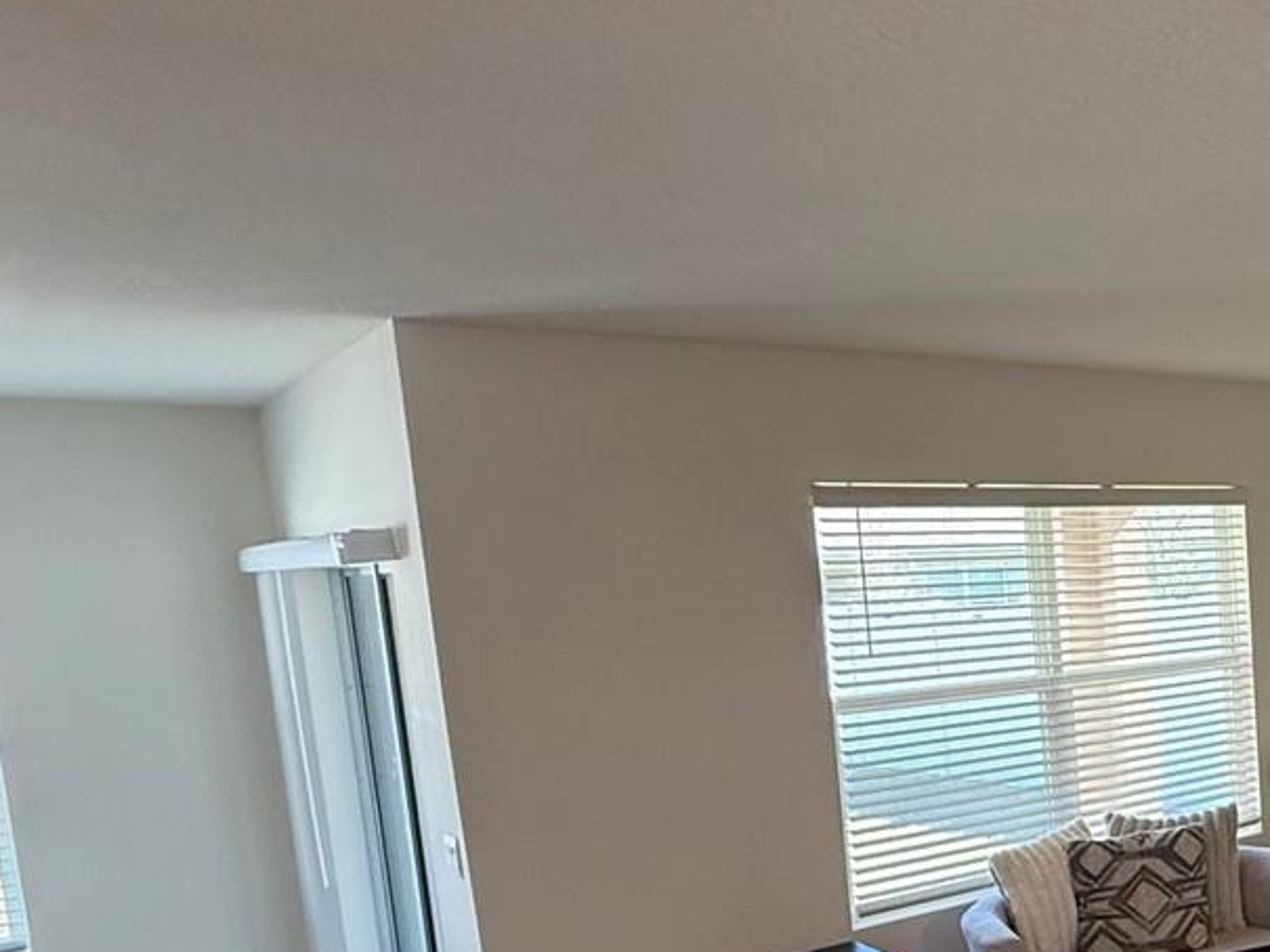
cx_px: 1495
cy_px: 696
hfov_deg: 38.4
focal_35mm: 37
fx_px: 1358
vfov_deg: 37.9
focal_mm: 2.22
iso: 320
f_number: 2.2
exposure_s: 1/120
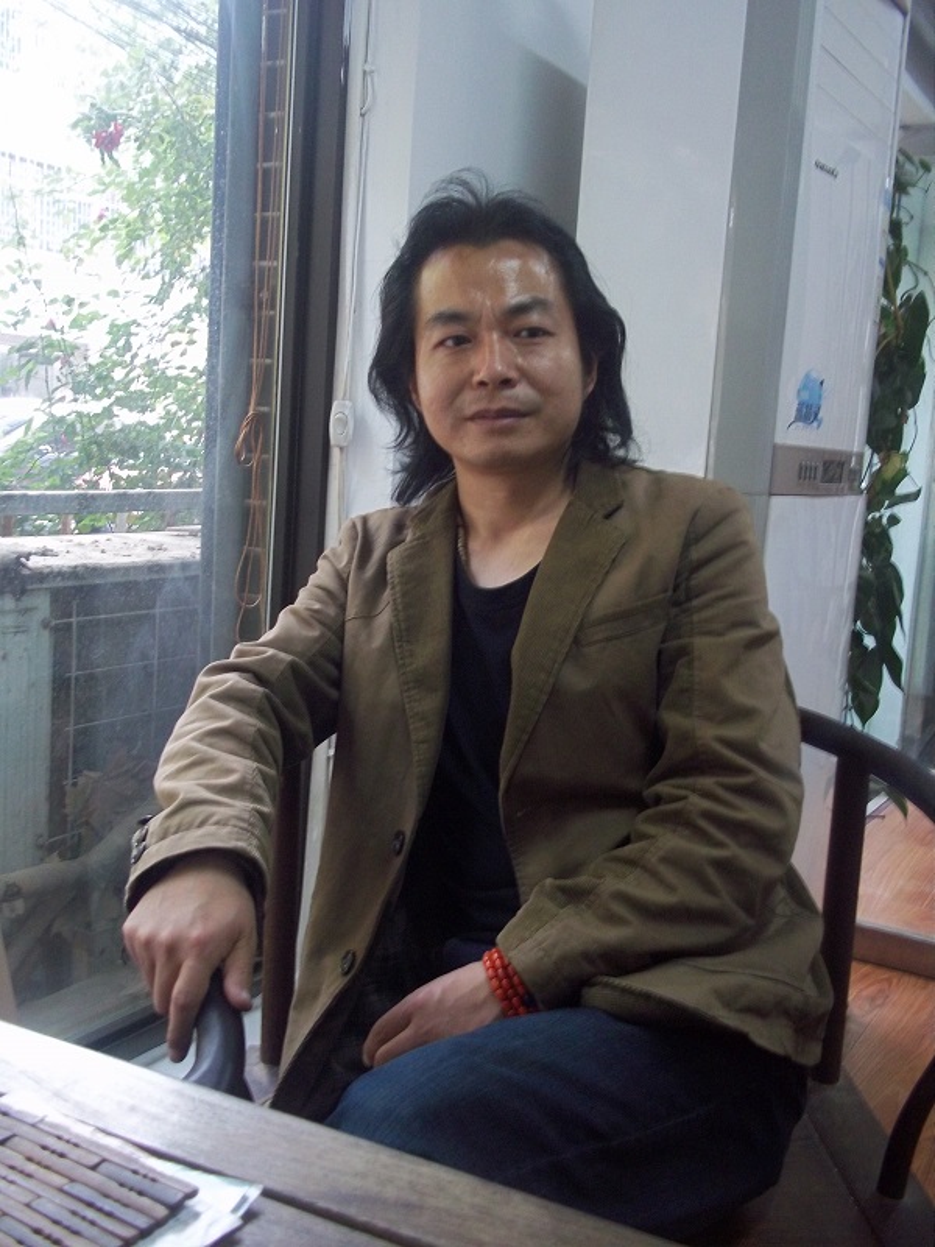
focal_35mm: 36
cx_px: 468
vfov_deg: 51.4
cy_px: 624
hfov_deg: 39.7
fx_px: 1297
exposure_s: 1/8
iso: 177
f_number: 3.1
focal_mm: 6.5
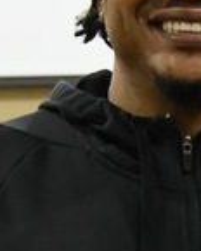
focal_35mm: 192
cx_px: 496
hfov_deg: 7.5
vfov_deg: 9.7
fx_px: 1428
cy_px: 410
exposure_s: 1/640
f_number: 4
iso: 12800
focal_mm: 29
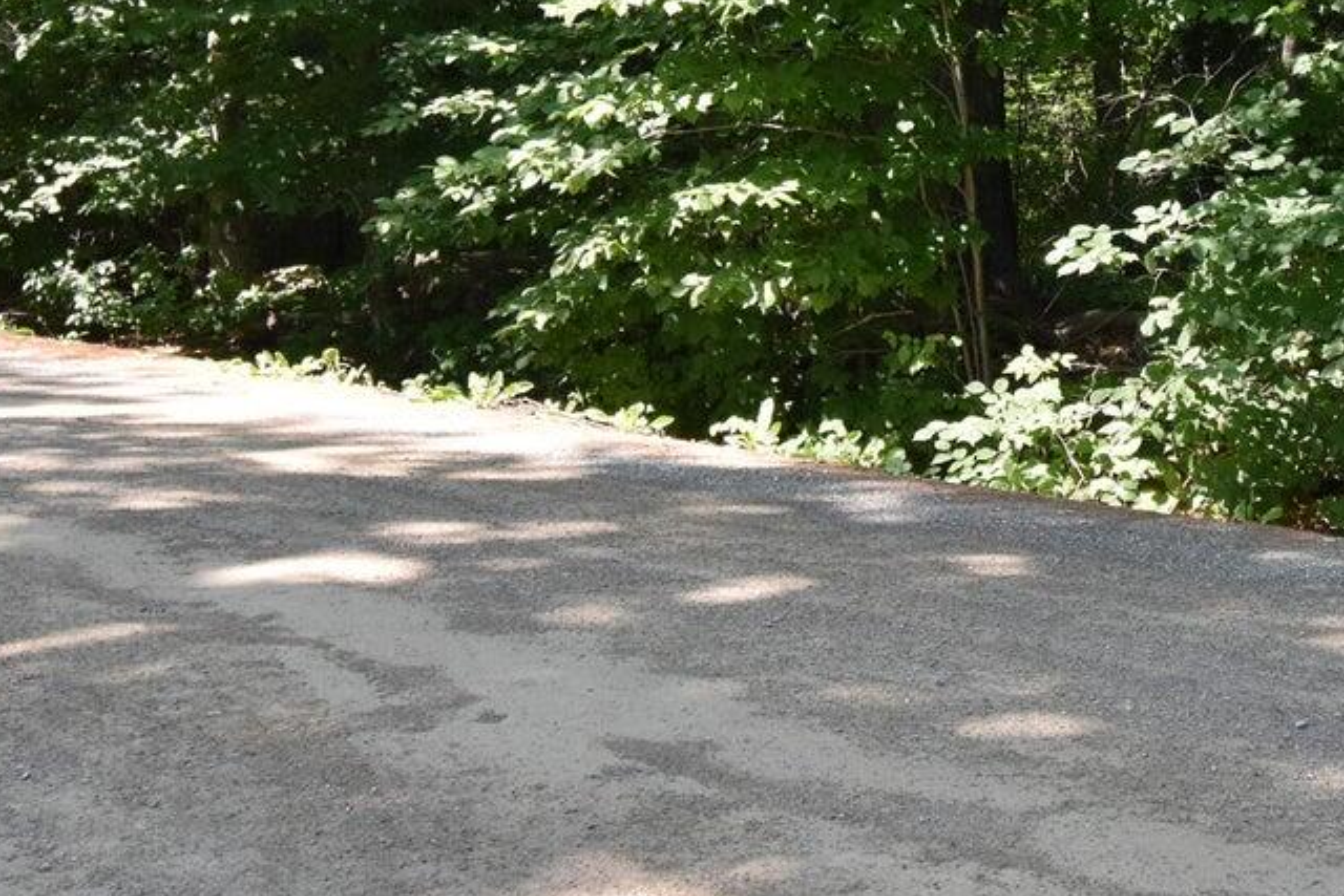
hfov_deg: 27.5
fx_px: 2688
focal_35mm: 72
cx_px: 1084
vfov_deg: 18.1
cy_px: -138
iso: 400
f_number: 7.1
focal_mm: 20
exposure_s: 1/160
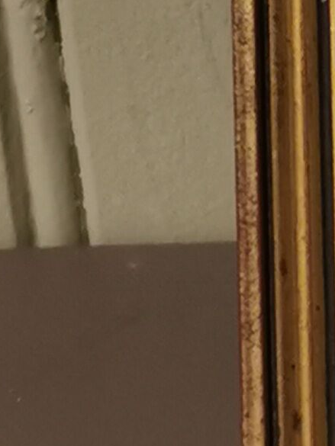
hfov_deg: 5.4
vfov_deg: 7.3
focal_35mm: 262
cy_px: -453
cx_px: 915
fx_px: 3379
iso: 160
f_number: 1.6
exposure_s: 1/50
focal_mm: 5.56
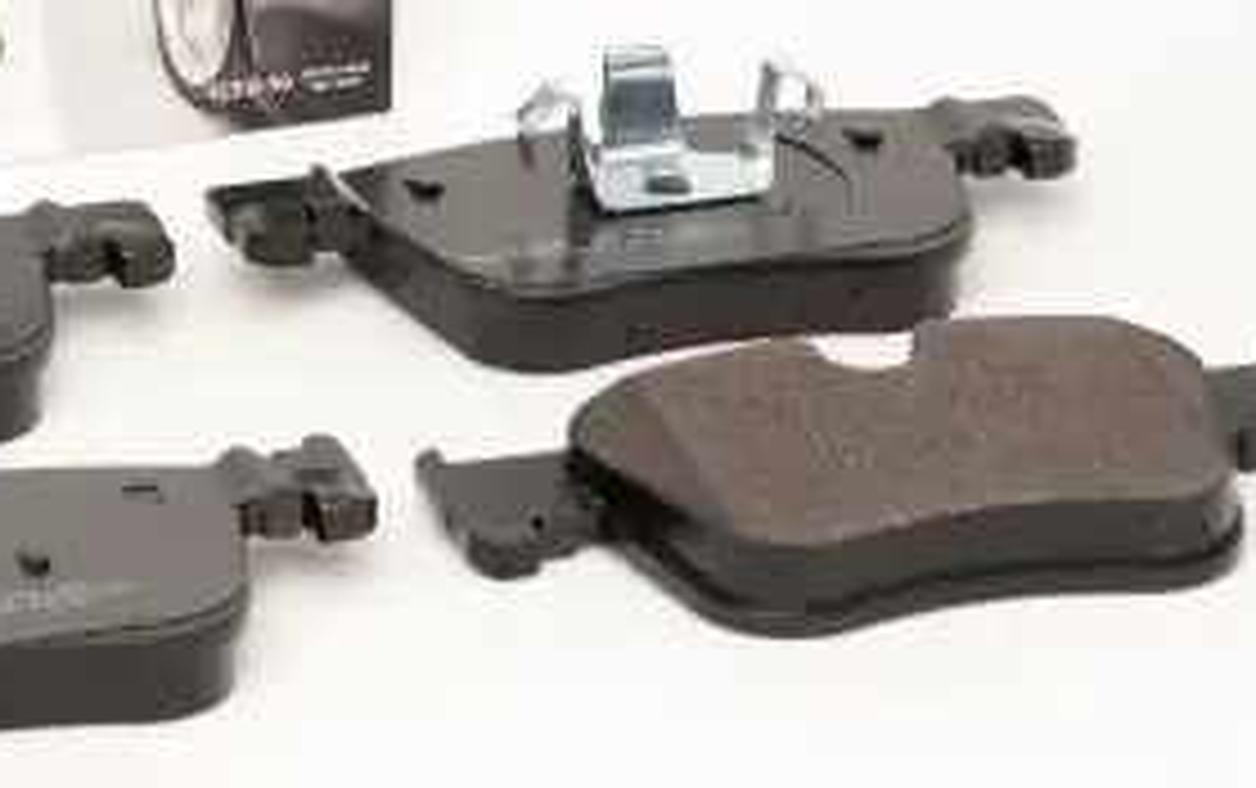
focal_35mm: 197
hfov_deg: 10.6
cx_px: 212
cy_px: 108
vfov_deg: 6.7
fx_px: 6750
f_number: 11
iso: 100
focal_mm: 60
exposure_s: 1/200
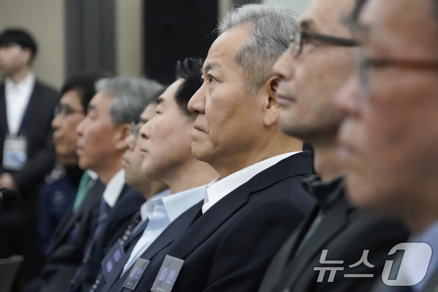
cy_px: 146
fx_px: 1776
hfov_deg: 14.1
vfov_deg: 9.4
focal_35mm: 146
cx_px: 219
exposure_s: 1/500
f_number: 6.3
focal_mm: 146
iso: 12800
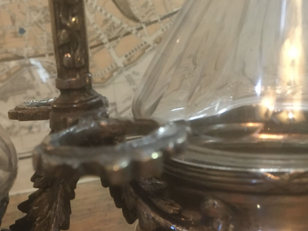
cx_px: 83
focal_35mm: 56
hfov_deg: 33.8
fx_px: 498
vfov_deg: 25.2
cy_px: 217
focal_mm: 4.15
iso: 200
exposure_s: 1/17
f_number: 2.2
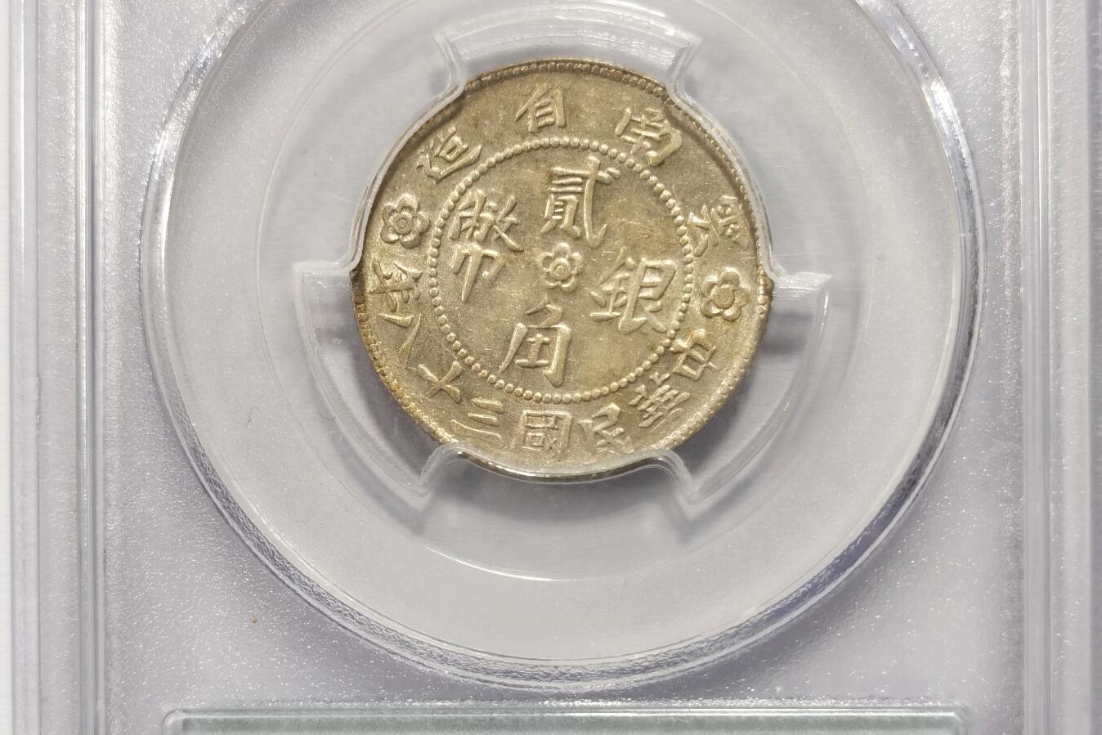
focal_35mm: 75
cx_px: 551
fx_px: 2296
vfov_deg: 18.2
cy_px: 472
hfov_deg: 27.0
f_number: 16
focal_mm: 5.56
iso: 125
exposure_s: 1/100
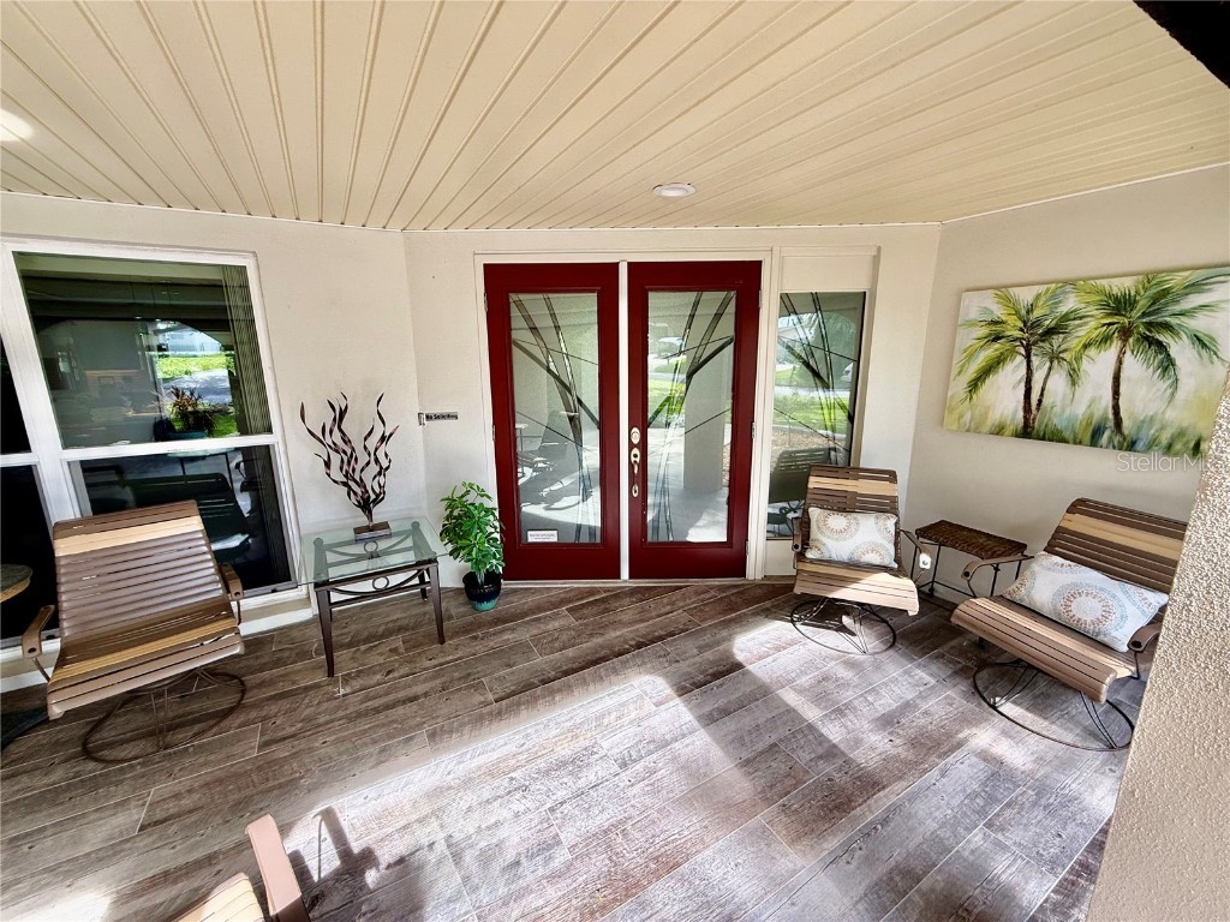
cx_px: 615
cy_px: 461
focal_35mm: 14
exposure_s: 1/173
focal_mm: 2.22
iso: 64
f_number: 2.2
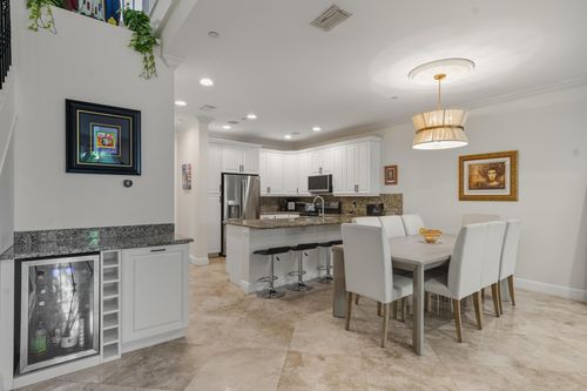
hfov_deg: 90.0
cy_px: 196
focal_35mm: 18
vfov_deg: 67.3
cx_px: 294
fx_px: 293
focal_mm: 18
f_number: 7.1
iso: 320
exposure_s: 1/50
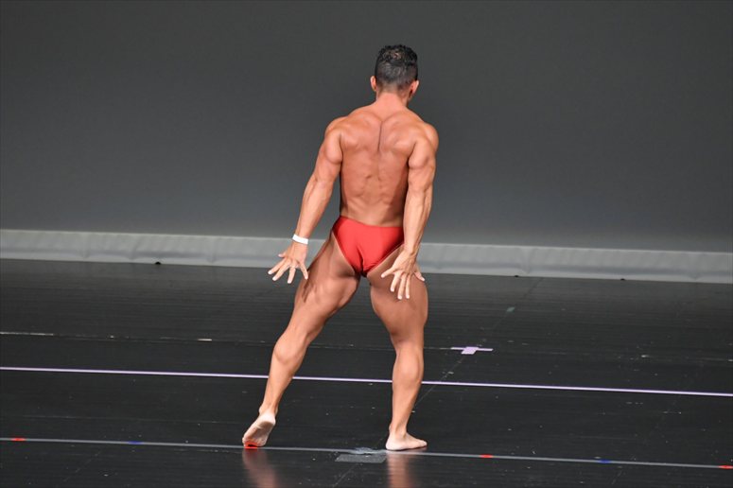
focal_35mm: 450
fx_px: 9158
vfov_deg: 3.1
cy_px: 244
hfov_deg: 4.6
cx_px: 366
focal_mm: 300
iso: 4000
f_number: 5.6
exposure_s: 1/400
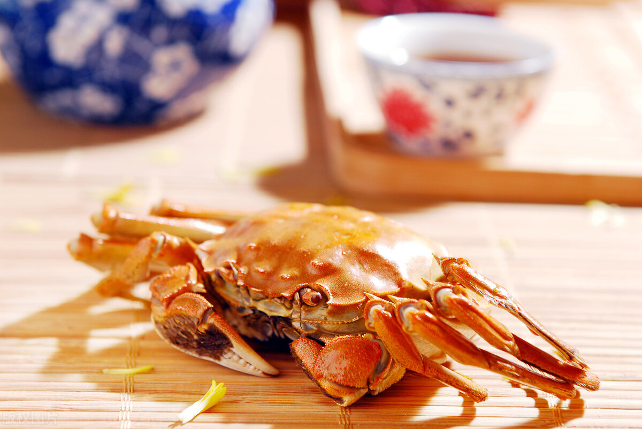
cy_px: 214
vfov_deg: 13.1
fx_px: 1875
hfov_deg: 19.4
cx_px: 321
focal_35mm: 105
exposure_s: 1/40
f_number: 5
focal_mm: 70
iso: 160
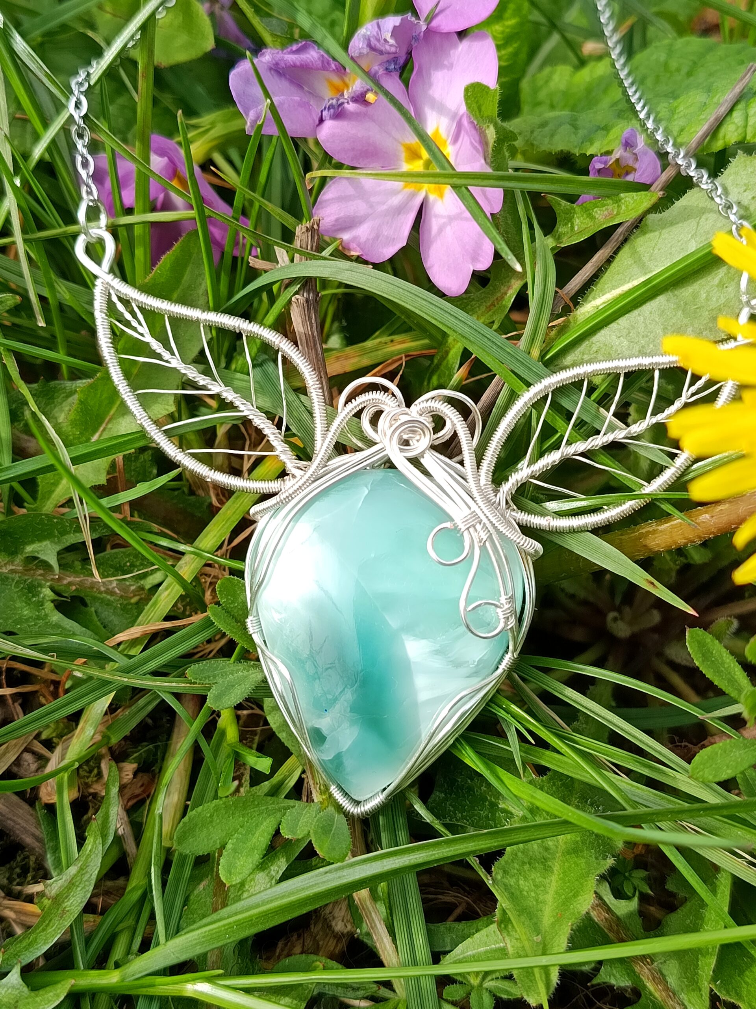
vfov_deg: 39.7
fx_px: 1398
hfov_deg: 30.3
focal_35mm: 48
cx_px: 378
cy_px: 504
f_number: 1.7
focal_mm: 5.24
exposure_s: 1/150
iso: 50
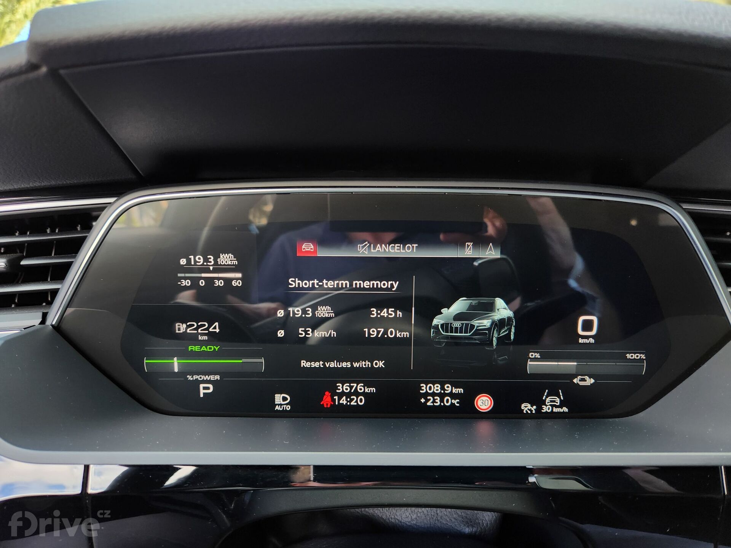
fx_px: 486
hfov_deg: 73.9
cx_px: 366
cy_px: 274
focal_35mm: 23
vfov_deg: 58.9
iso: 100
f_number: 1.8
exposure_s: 1/180
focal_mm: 5.4
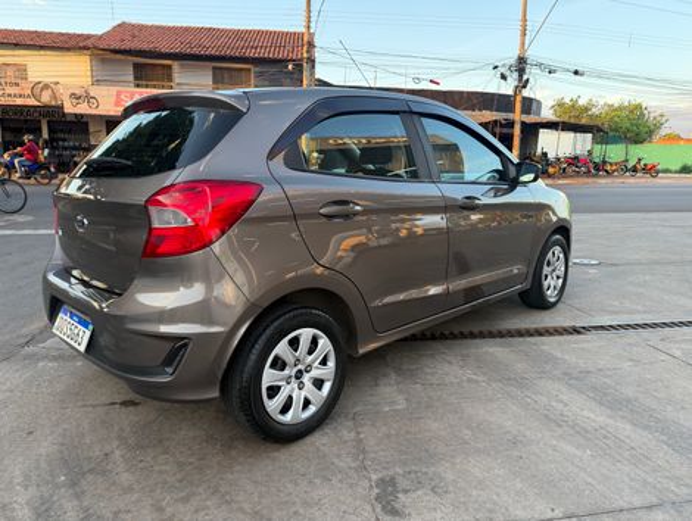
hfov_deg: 71.5
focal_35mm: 24
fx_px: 481
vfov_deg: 56.9
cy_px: 260
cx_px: 346
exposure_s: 1/228
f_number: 1.78
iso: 125
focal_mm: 6.76
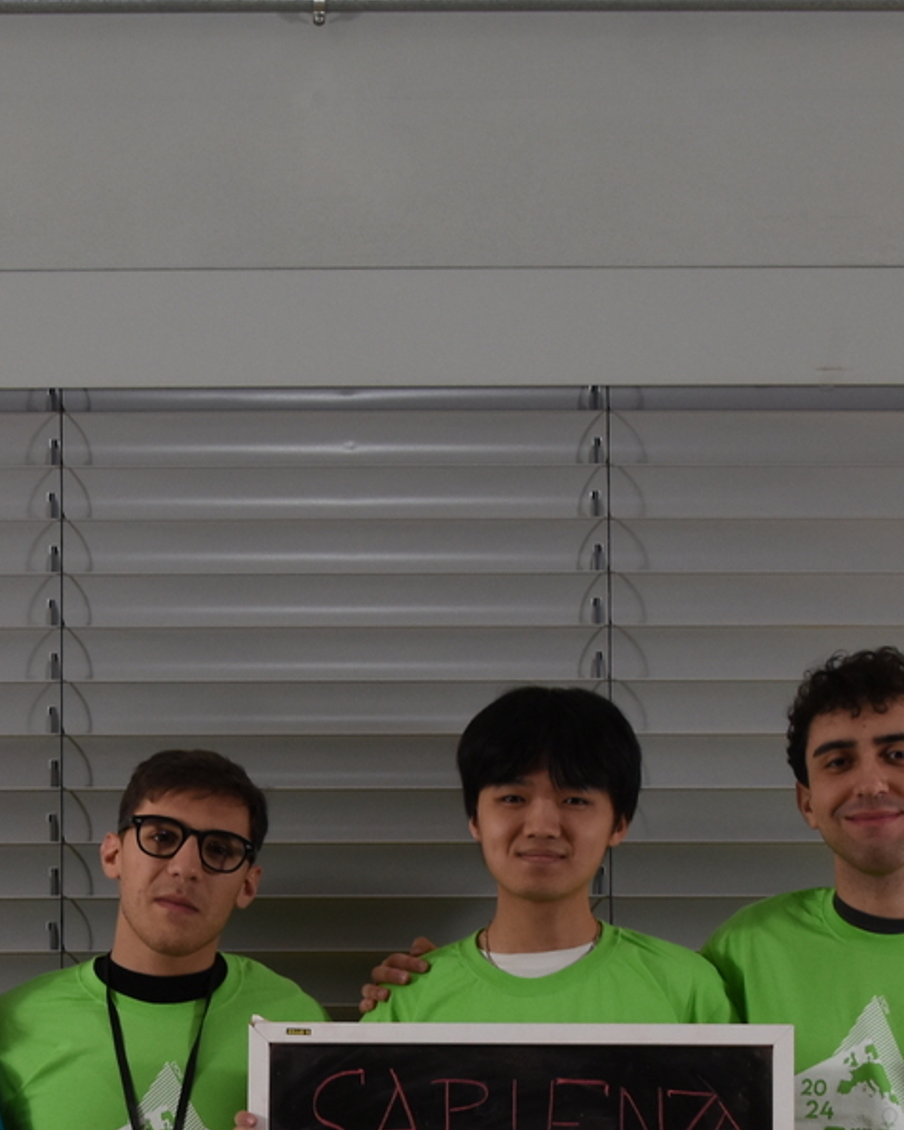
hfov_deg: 15.4
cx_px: 308
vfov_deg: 18.7
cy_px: 1084
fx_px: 3344
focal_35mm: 100
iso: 400
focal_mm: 22
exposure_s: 1/80
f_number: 5
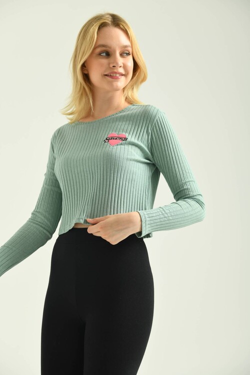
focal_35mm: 95
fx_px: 990
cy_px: 188
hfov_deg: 14.4
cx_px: 125
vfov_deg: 21.5
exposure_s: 1/160
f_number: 5.6
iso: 125
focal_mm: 95
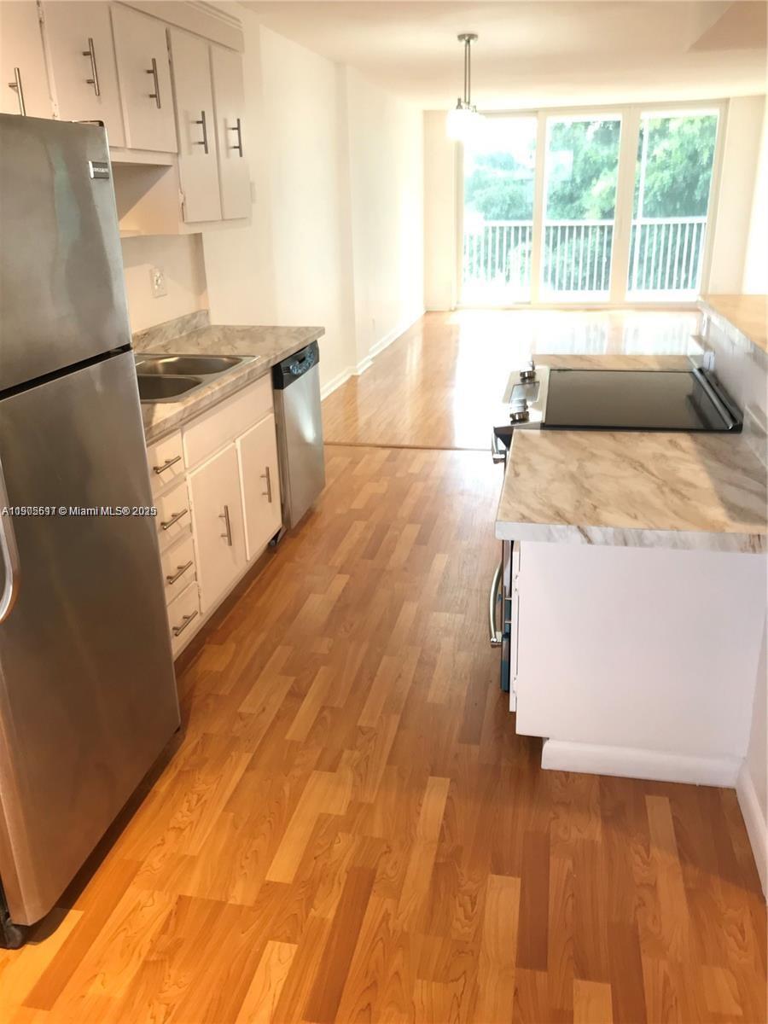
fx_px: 828
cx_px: 384
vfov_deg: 63.4
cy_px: 512
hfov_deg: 49.7
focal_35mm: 28
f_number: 1.8
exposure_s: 1/30
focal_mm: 3.99
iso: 32
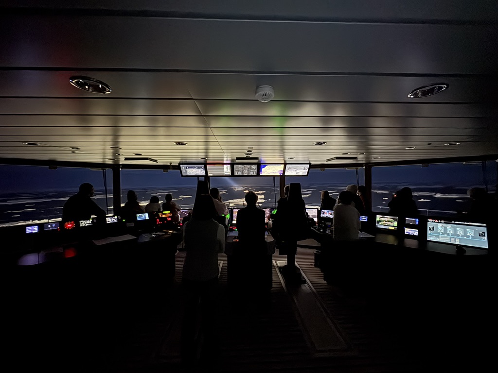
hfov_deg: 102.1
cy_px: 186
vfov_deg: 85.7
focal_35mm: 14
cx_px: 249
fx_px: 201
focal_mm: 2.22
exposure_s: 1/7
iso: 4000
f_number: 2.2
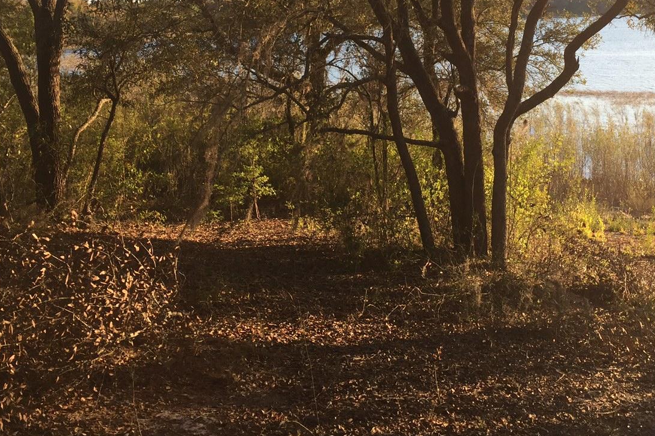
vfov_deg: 29.3
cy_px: 96
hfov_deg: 43.6
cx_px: 345
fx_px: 819
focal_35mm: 45
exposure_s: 1/465
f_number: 2.2
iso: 32
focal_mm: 4.15
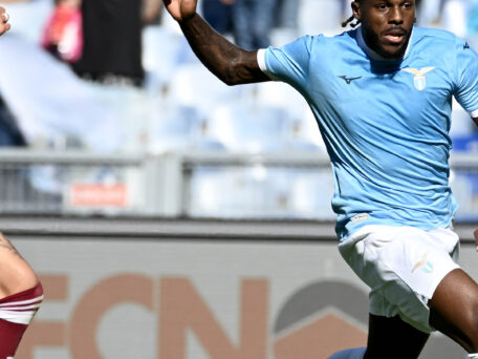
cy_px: 199
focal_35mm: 1133
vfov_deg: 1.3
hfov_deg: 1.8
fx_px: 15645
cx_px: 210
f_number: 4.5
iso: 110
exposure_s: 1/1000
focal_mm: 350
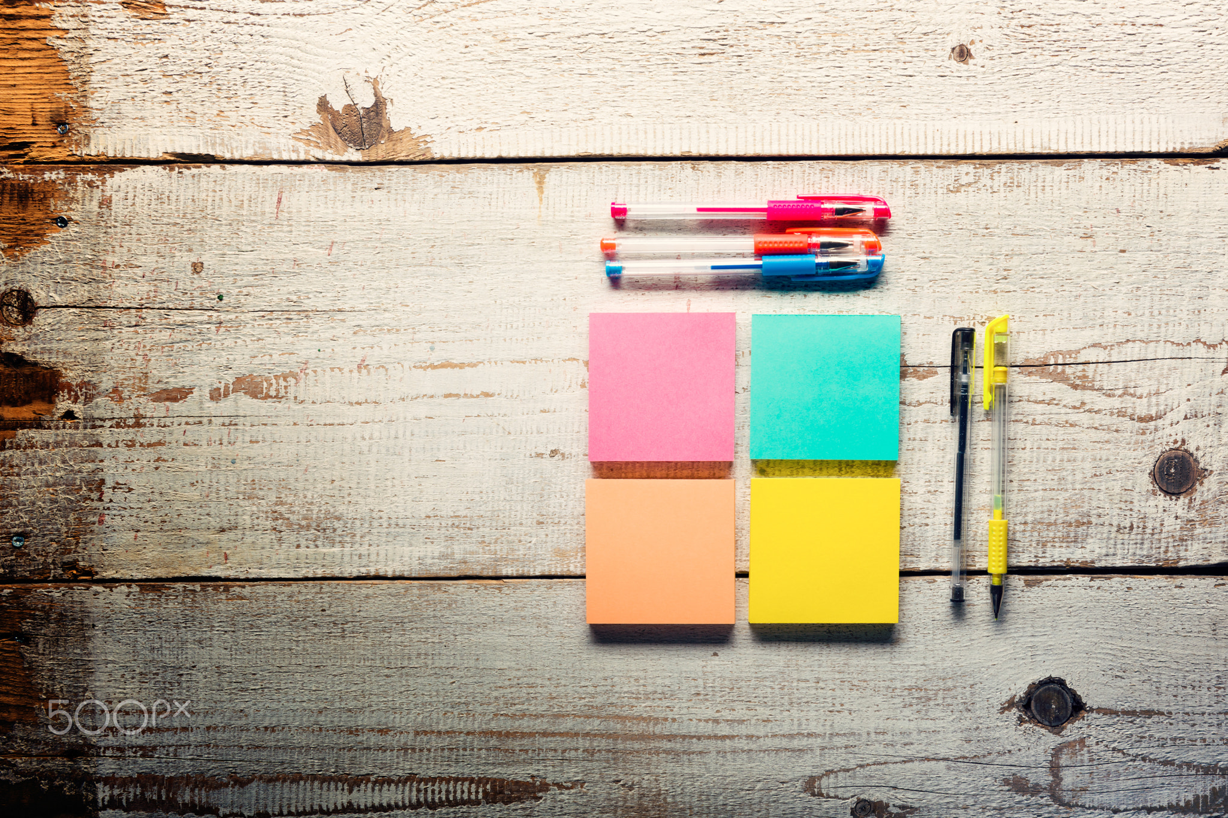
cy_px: 409
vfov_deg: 31.9
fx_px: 1432
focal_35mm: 42
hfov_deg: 46.4
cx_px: 614
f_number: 18
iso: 125
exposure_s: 1/250
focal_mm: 42
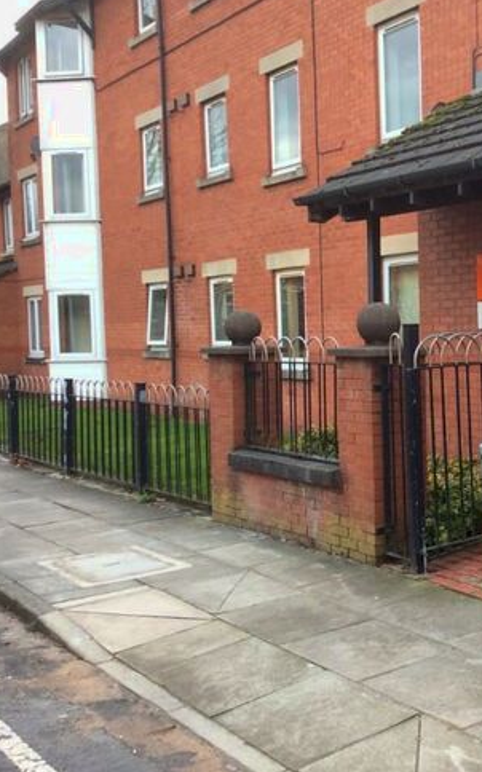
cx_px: 474
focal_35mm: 49
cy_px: 398
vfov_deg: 41.1
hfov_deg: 25.1
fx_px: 1031
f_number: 2.4
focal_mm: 3.3
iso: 40
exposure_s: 1/100
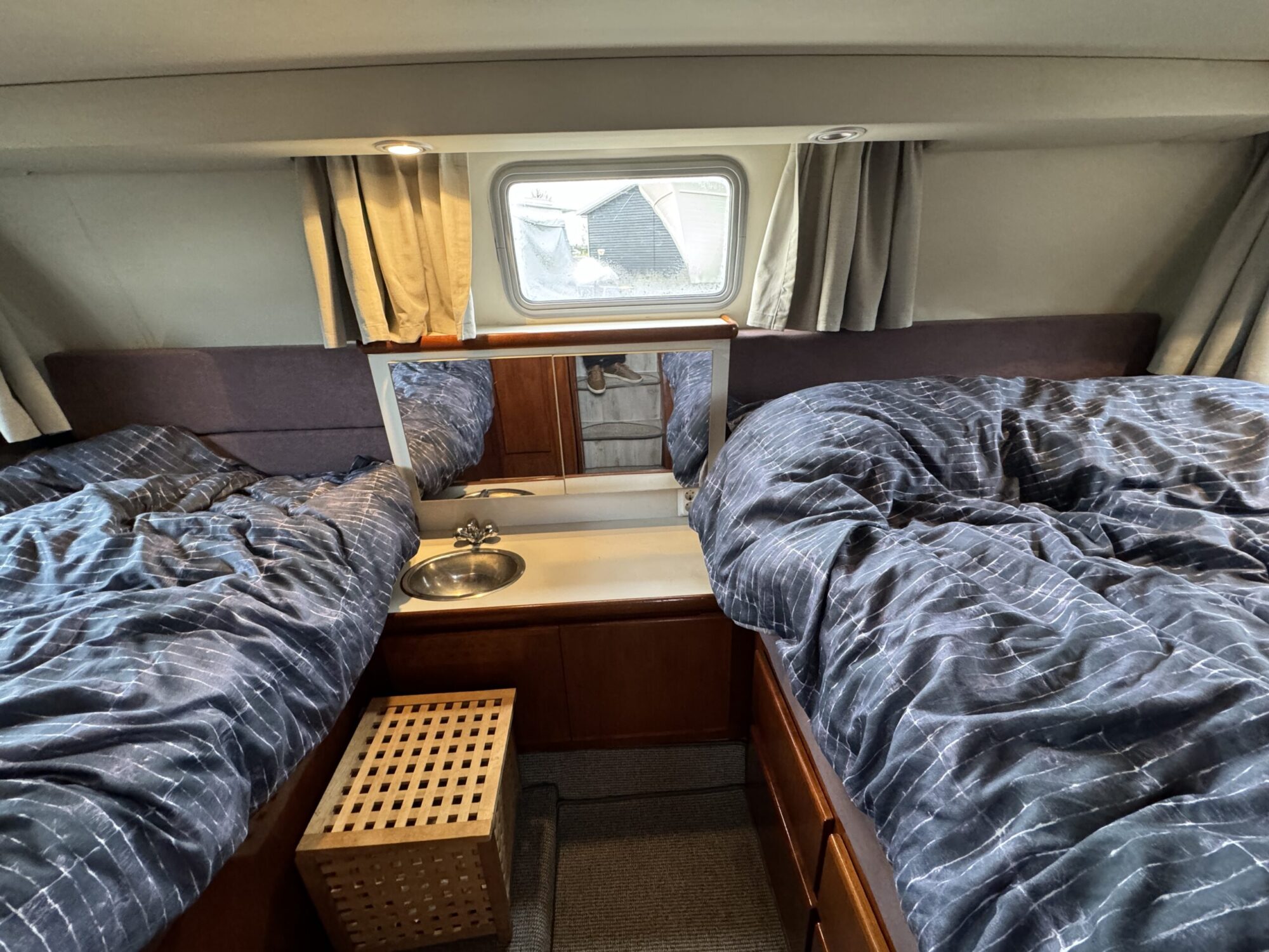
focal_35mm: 14
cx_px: 634
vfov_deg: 85.7
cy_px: 476
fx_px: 513
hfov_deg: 102.1
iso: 400
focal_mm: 2.22
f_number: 2.2
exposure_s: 1/60
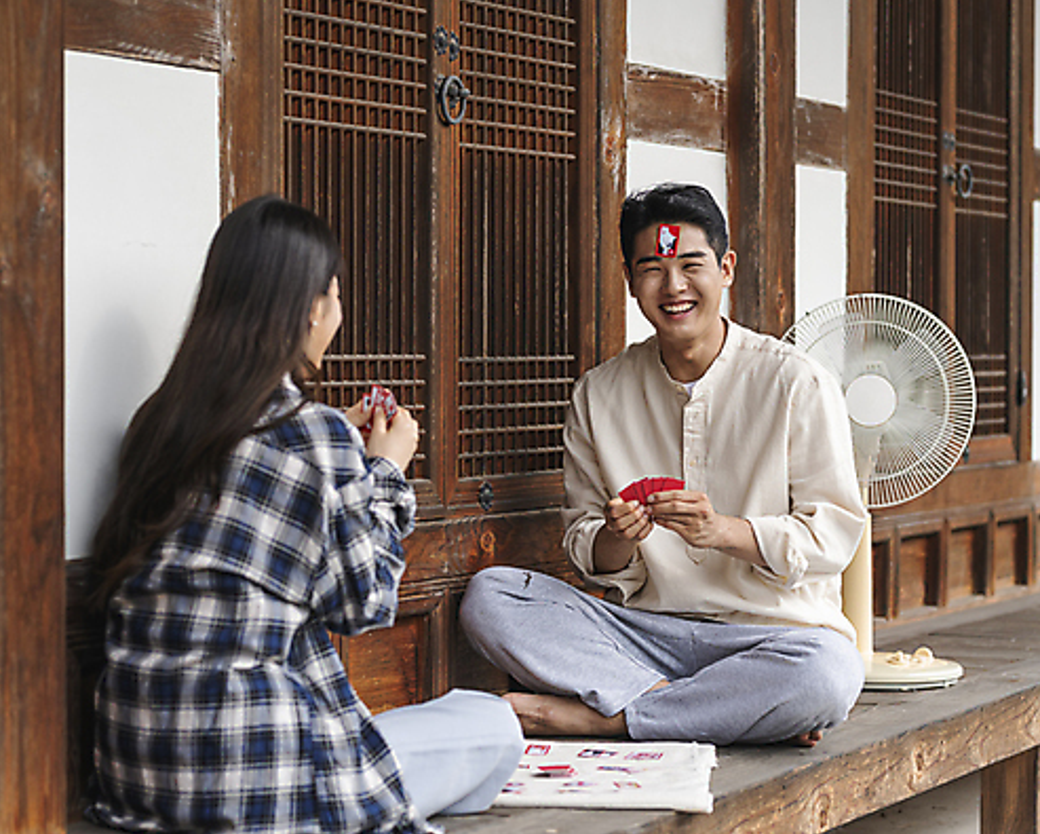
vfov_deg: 15.9
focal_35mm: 97
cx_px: 534
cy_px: 416
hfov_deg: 19.7
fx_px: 2987
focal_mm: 85
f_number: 2.8
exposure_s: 1/640
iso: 125
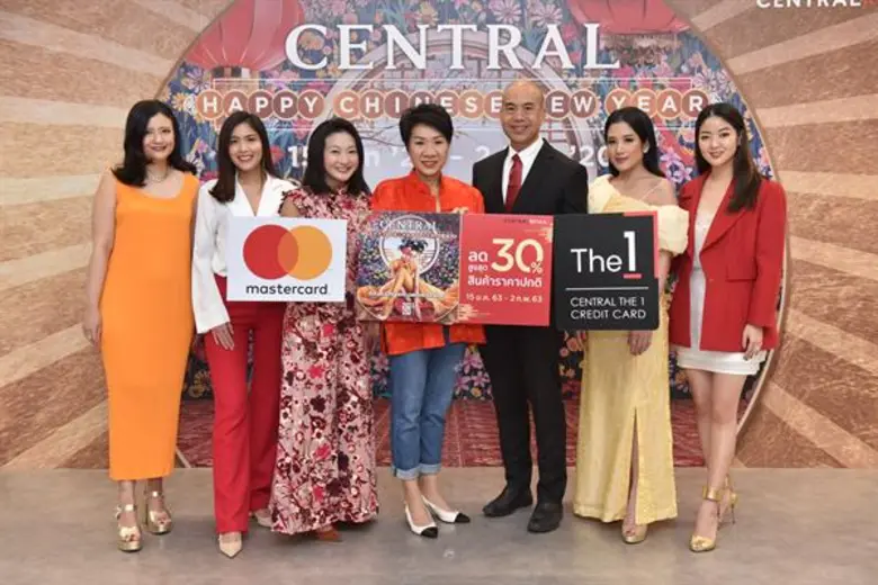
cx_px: 439
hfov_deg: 48.5
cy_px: 292
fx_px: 975
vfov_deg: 33.4
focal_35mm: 40
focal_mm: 40
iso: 1600
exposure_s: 1/160
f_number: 4
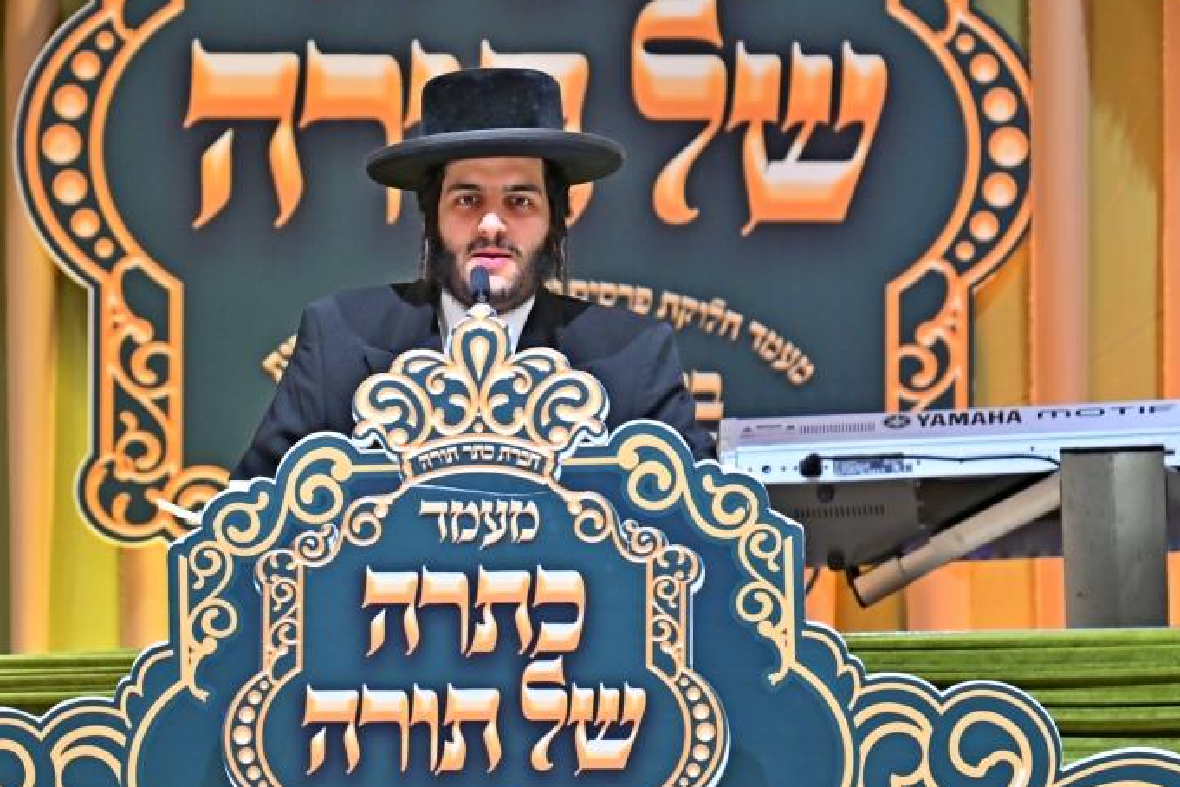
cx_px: 355
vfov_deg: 3.0
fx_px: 14782
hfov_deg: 4.6
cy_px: 428
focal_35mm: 451
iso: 500
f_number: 2.8
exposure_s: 1/250
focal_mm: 200
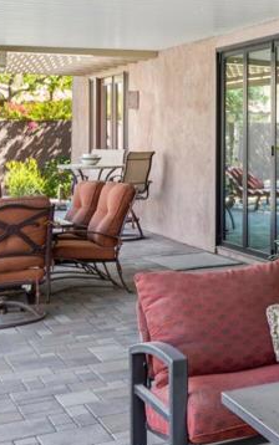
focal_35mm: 70
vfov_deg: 29.2
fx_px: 851
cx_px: 482
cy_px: 162
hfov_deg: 16.1
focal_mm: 24
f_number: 7.1
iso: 250
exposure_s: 1/30
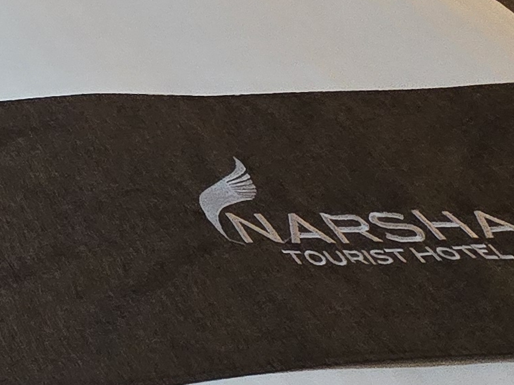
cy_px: -281
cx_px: -504
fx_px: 1024
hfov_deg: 18.6
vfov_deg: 17.7
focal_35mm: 69
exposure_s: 1/60
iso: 400
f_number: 2.2
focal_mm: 2.2
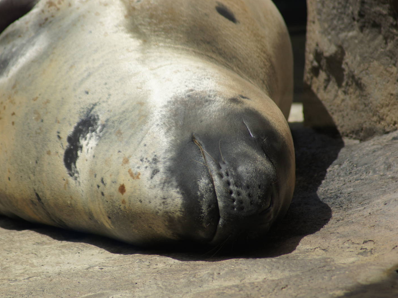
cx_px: 177
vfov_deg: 3.0
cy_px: 149
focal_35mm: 489
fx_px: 5622
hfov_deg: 4.1
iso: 100
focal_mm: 300
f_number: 5.6
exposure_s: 1/500
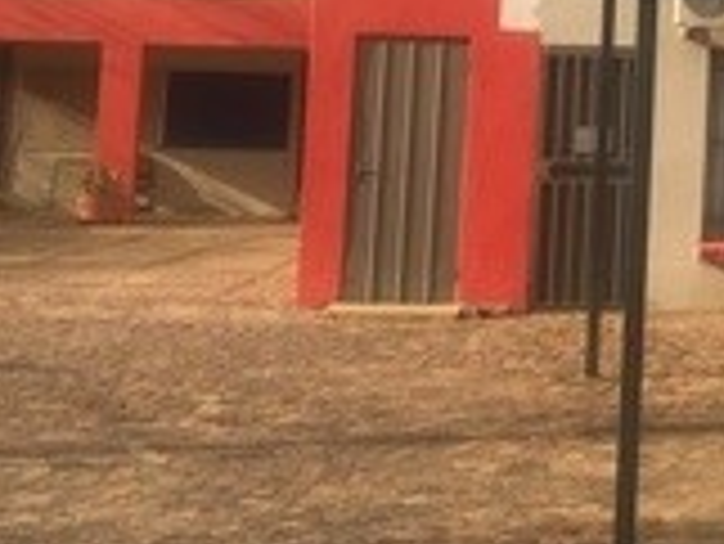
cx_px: 935
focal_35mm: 90
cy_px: -74
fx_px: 1884
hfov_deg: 20.0
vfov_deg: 15.9
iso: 25
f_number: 2.2
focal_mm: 4.15
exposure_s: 1/1068
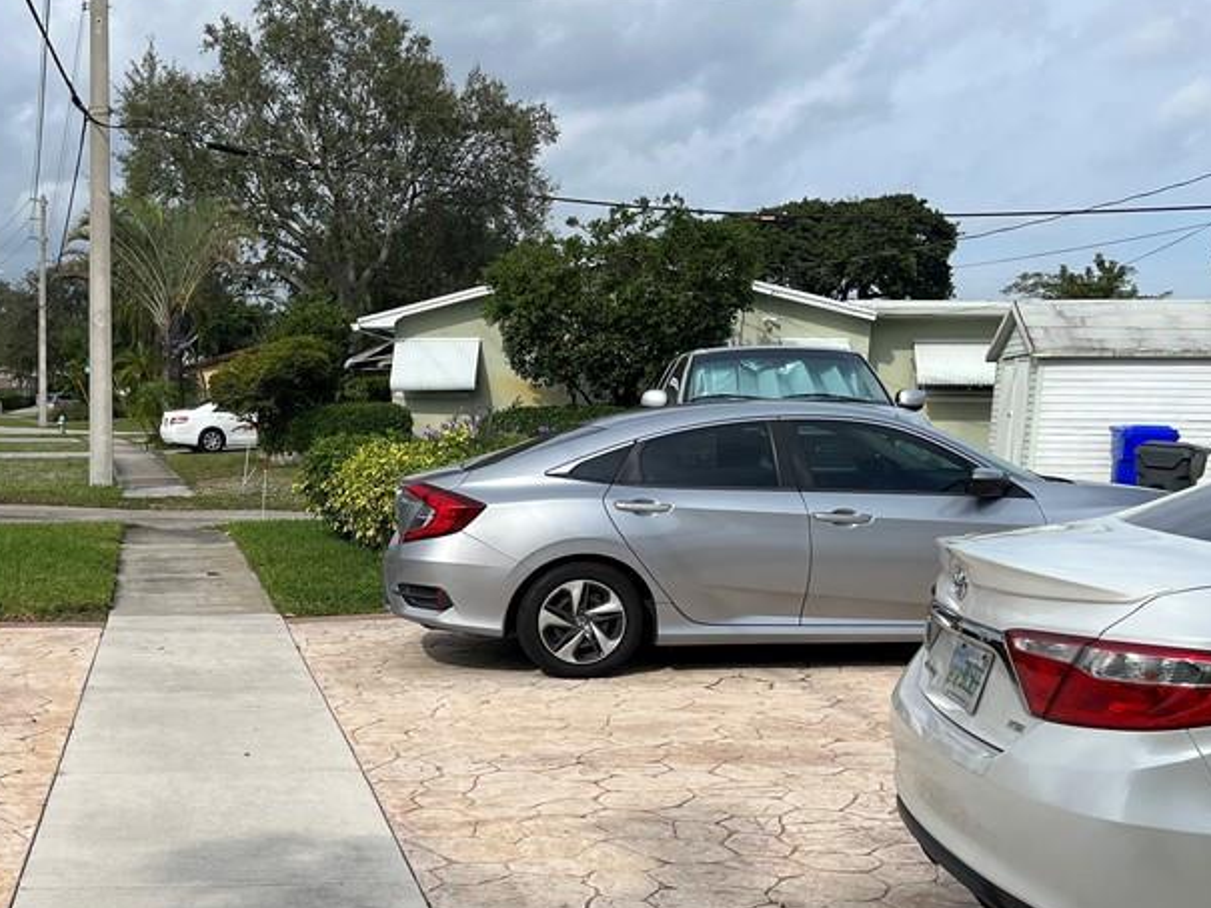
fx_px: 1540
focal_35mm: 44
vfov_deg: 32.3
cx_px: 260
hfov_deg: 41.3
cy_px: 678
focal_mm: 5.1
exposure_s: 1/4651
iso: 50
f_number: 1.6
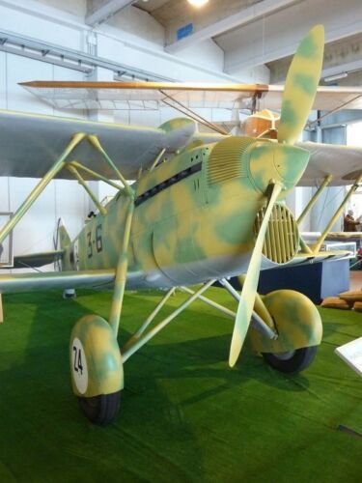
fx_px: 404
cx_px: 181
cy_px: 242
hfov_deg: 48.2
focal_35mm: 29
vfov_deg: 61.7
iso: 400
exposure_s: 1/13
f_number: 3.4
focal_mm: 4.7
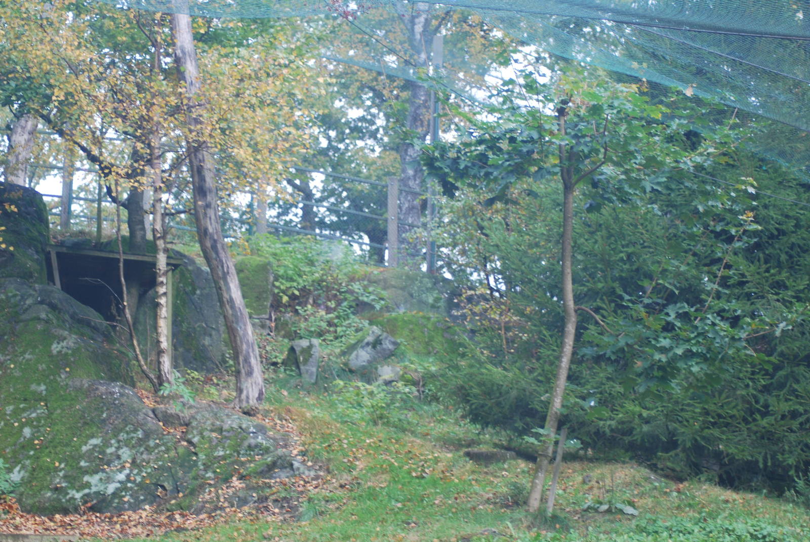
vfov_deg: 13.1
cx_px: 405
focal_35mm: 105
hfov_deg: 19.4
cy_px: 271
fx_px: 2365
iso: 250
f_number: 4
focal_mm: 70
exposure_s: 1/125
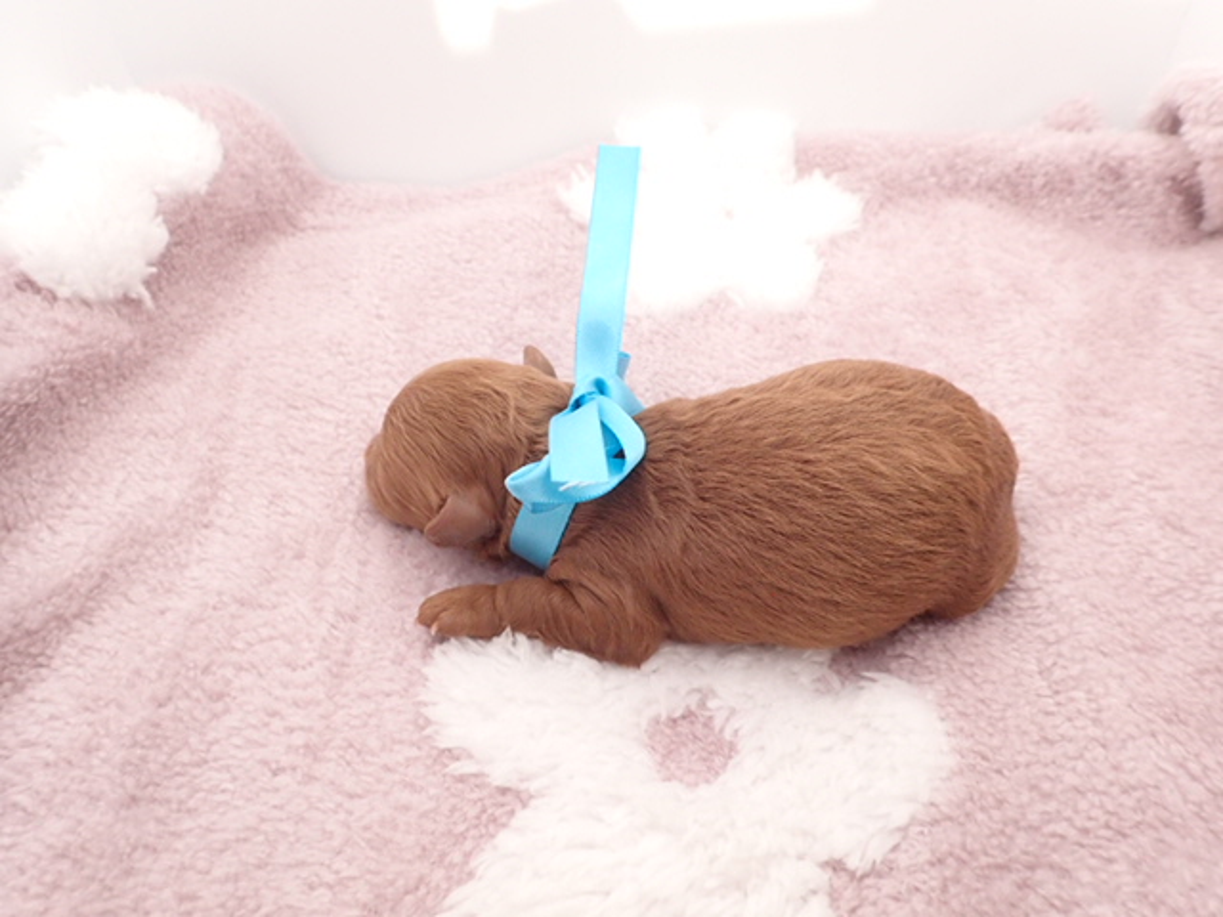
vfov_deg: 54.9
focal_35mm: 25
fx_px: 883
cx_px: 612
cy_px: 458
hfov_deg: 69.4
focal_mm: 4.5
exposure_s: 1/500
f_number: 2.8
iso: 400
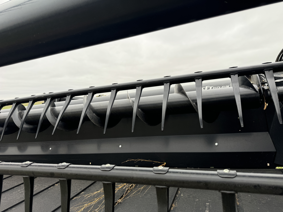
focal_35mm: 24
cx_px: 142
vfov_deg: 56.8
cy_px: 106
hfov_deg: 71.6
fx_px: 196
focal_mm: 6.76
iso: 80
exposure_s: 1/350
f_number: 1.78
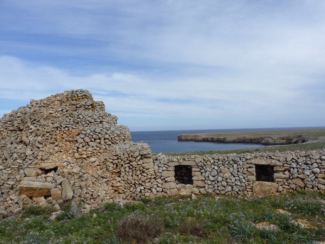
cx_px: 162
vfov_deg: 51.4
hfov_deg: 65.3
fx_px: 253
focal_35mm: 27
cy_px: 122
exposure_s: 1/320
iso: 80
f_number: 5.6
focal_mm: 4.8
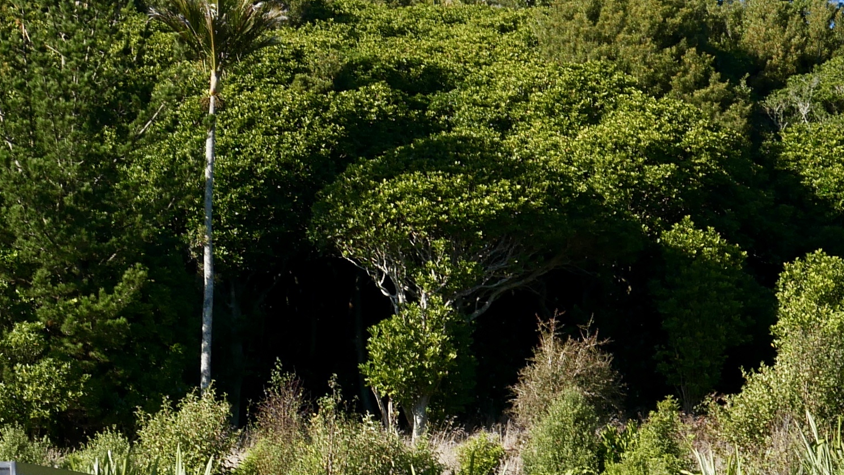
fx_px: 3917
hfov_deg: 12.3
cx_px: 472
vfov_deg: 6.9
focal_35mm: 175
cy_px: 579
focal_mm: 26
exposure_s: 1/250
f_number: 8
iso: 200
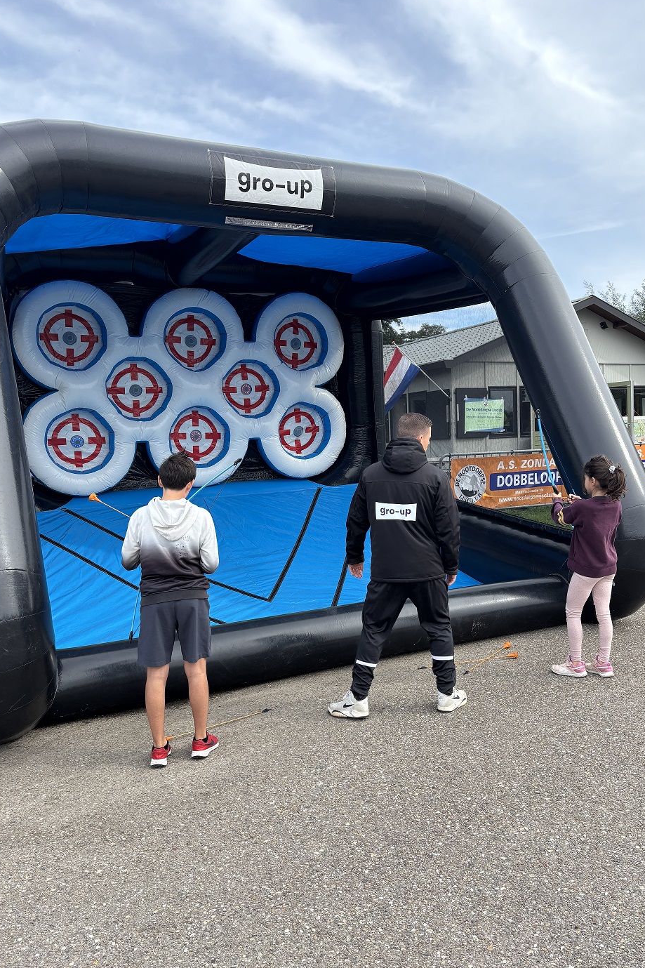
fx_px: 753
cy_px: 492
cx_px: 344
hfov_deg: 46.4
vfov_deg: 65.5
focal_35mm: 28
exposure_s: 1/927
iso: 50
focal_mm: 5.96
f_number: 1.6
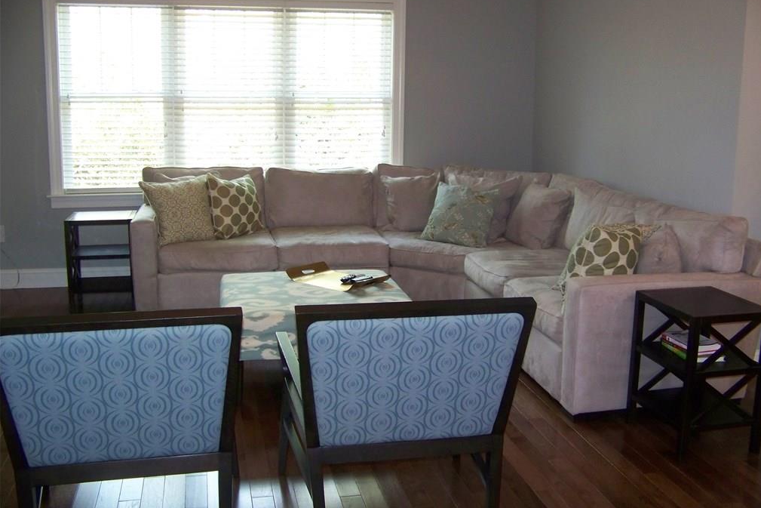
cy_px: 231
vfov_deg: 35.0
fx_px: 803
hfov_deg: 50.7
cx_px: 385
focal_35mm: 38
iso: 200
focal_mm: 5.85
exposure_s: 1/30
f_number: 2.8
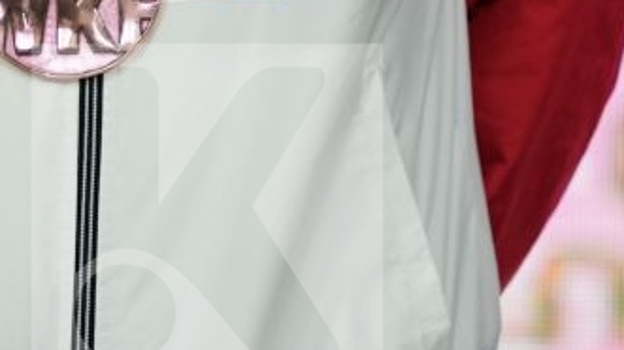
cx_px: 207
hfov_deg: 1.4
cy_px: -453
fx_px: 25094
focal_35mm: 1517
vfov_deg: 0.8
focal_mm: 400
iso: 2500
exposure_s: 1/500
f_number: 2.8
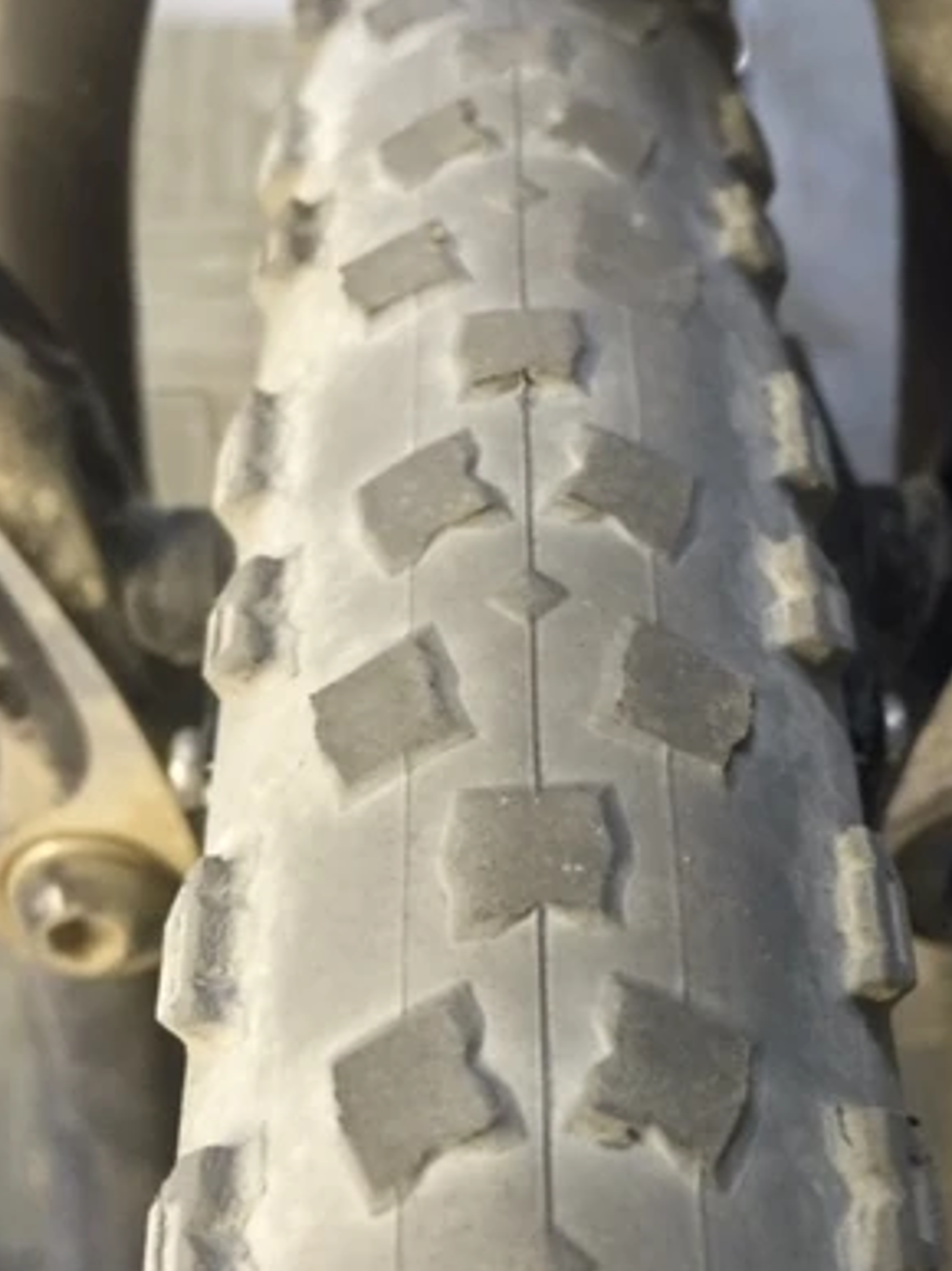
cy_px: 621
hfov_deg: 29.9
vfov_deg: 39.7
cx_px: 666
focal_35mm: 48
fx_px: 1761
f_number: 2.2
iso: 125
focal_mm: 4.15
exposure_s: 1/8
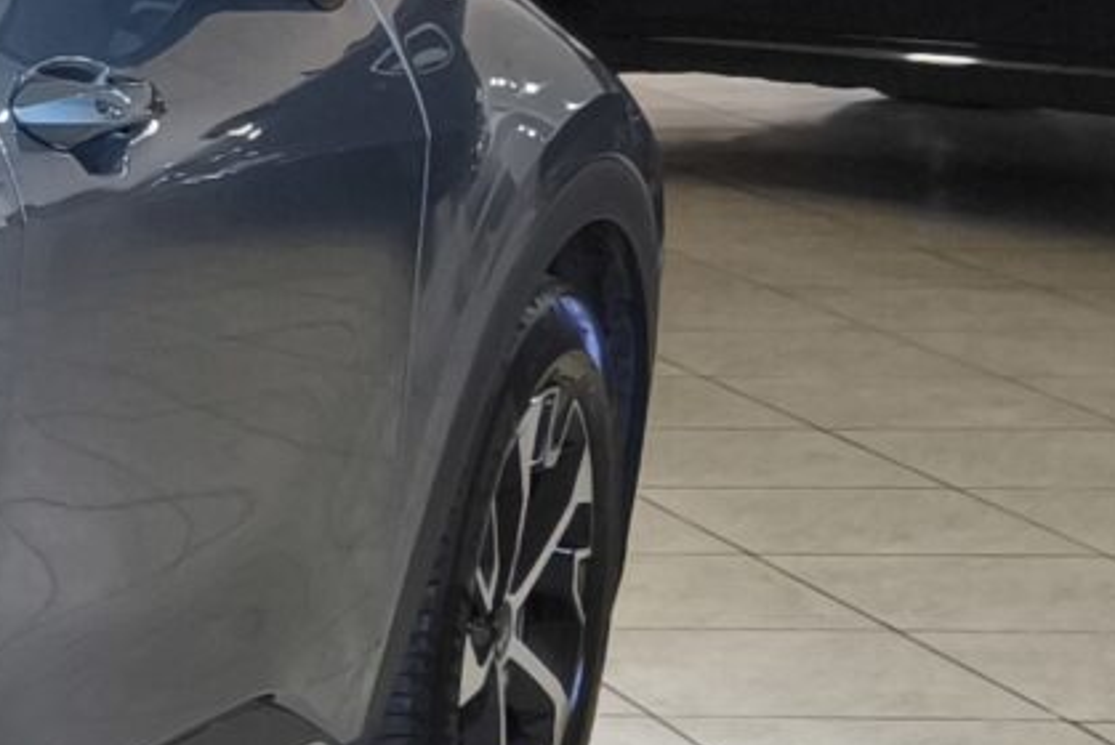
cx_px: -1637
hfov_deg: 11.4
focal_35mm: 146
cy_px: 737
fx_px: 4525
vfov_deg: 9.4
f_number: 1.7
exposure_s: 1/100
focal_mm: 5.35
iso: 250
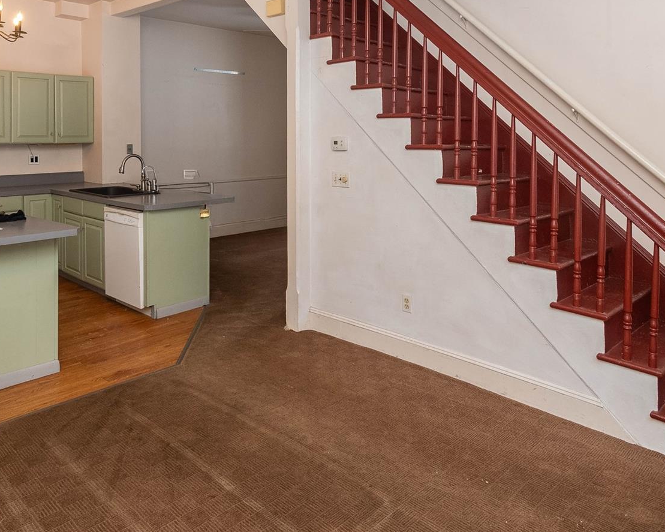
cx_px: 289
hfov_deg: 65.8
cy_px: 171
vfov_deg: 53.7
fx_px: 512
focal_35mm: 26
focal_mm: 10
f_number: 5.6
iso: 1100
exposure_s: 1/60
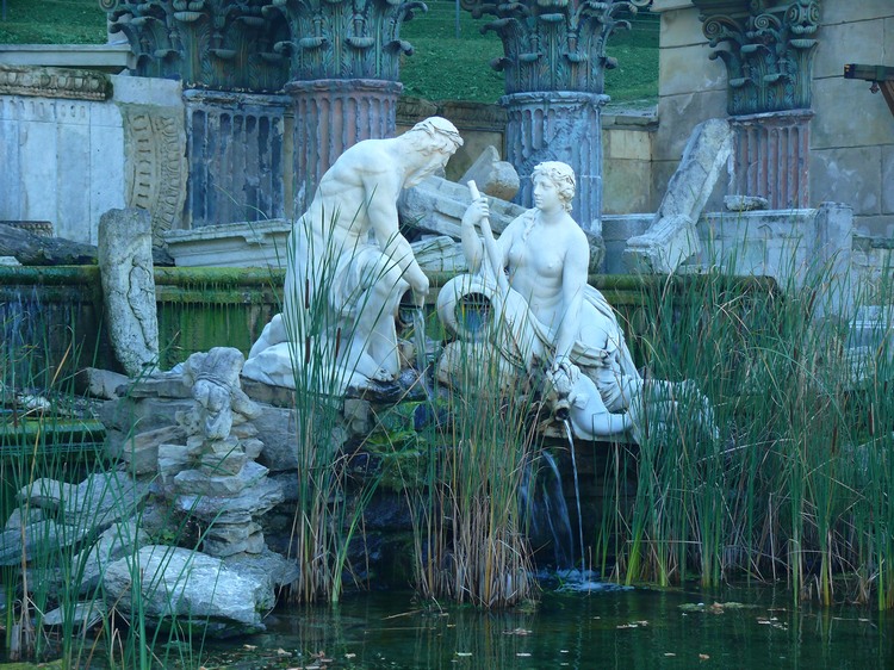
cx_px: 447
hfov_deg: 23.8
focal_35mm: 82
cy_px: 335
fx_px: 2117
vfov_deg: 18.0
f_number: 3.2
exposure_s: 1/30
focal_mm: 17.2
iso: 100
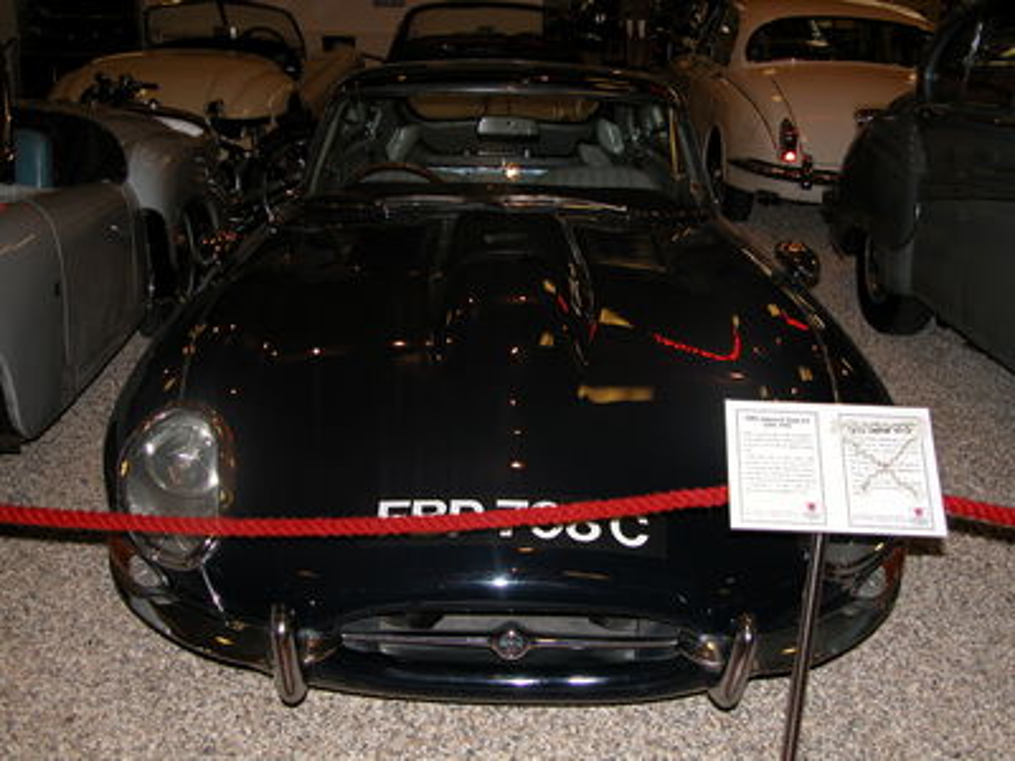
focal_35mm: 46
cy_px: 380
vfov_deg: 31.5
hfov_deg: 41.2
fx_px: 1349
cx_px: 508
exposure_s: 1/60
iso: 100
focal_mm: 11.6
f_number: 3
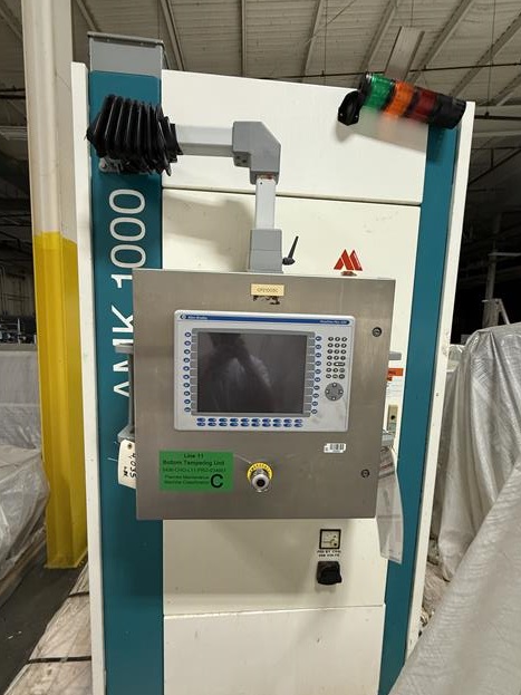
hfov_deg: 81.7
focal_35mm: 15
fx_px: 301
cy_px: 361
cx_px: 253
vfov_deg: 98.1
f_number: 2.2
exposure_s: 1/60
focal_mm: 2.22
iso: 320
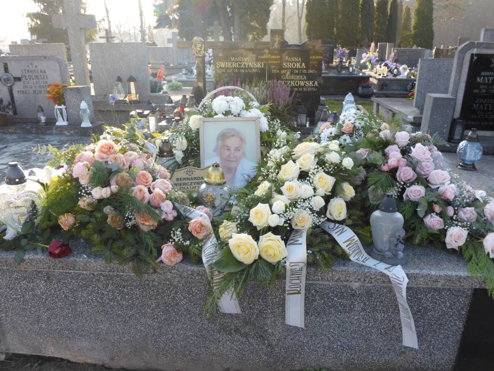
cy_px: 188
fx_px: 414
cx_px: 254
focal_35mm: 29
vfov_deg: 48.2
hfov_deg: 61.6
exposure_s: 1/125
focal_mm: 4.9
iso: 80
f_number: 3.3
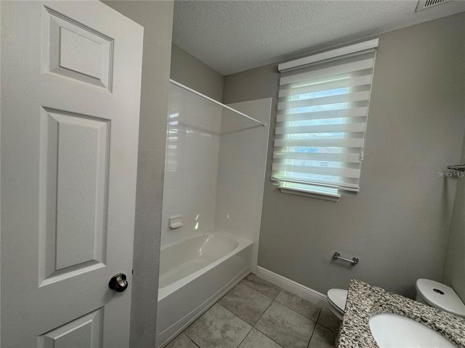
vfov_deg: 85.6
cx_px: 232
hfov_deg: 102.1
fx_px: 188
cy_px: 174
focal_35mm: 14
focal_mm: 2.22
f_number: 2.2
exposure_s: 1/120
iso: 50
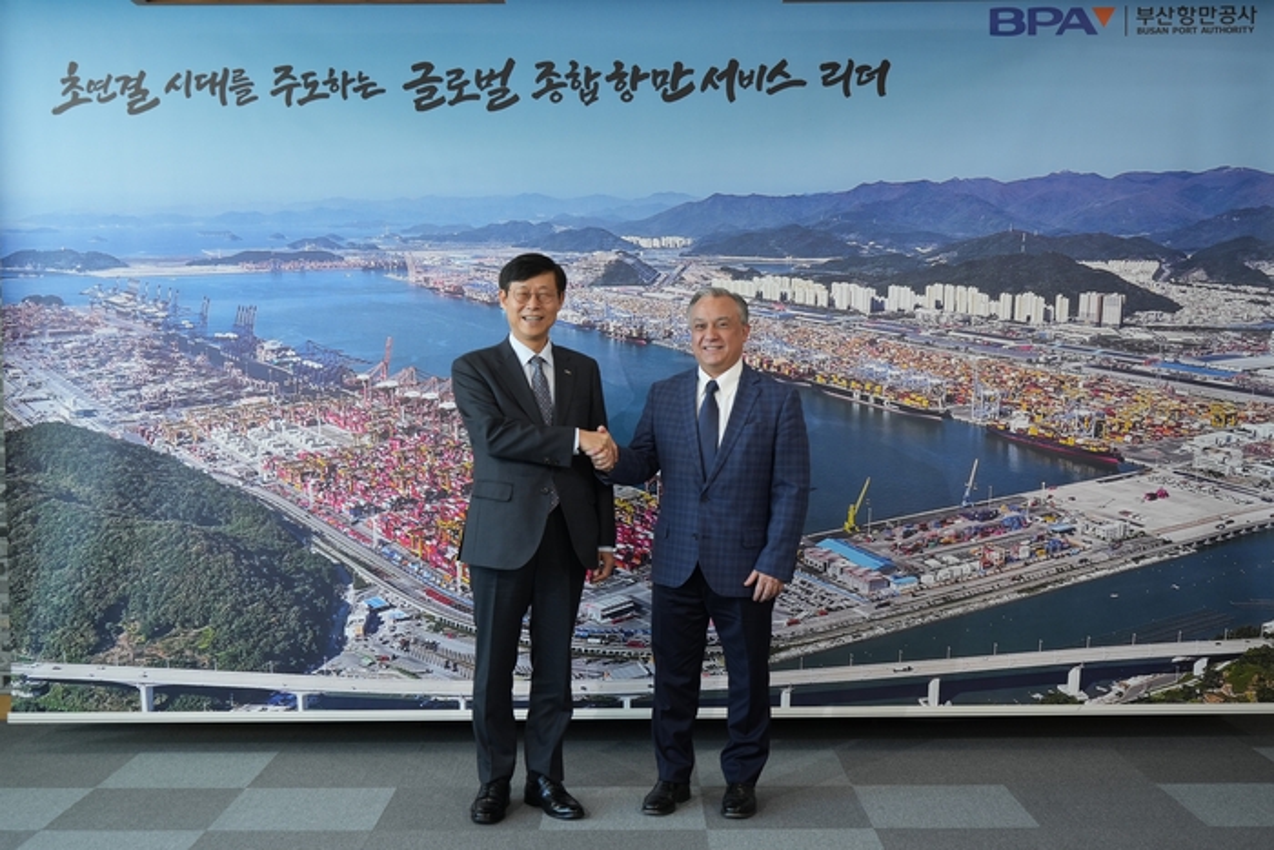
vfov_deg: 32.6
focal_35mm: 41
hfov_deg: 47.4
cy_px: 425
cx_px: 637
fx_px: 1451
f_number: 4
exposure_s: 1/50
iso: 400
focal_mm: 41
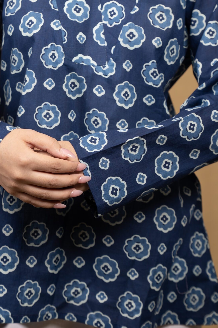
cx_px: 51
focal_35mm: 109
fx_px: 990
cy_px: 125
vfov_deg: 18.7
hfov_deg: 12.5
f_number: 4.5
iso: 160
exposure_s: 1/100
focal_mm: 70
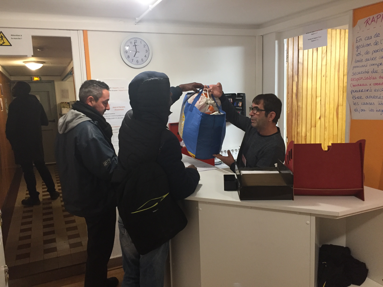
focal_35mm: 29
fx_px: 321
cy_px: 144
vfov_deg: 48.2
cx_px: 192
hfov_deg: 61.7
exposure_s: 1/33
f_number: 2.2
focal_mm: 4.15
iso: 250
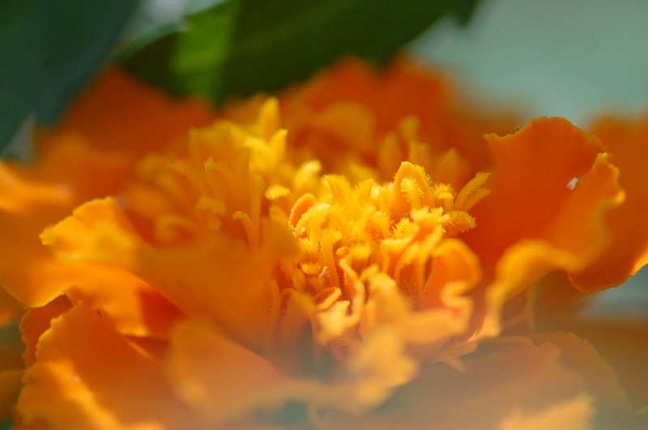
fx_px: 4853
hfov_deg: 7.6
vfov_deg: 5.1
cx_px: 324
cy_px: 215
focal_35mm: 270
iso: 800
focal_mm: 180
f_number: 5.6
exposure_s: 1/400
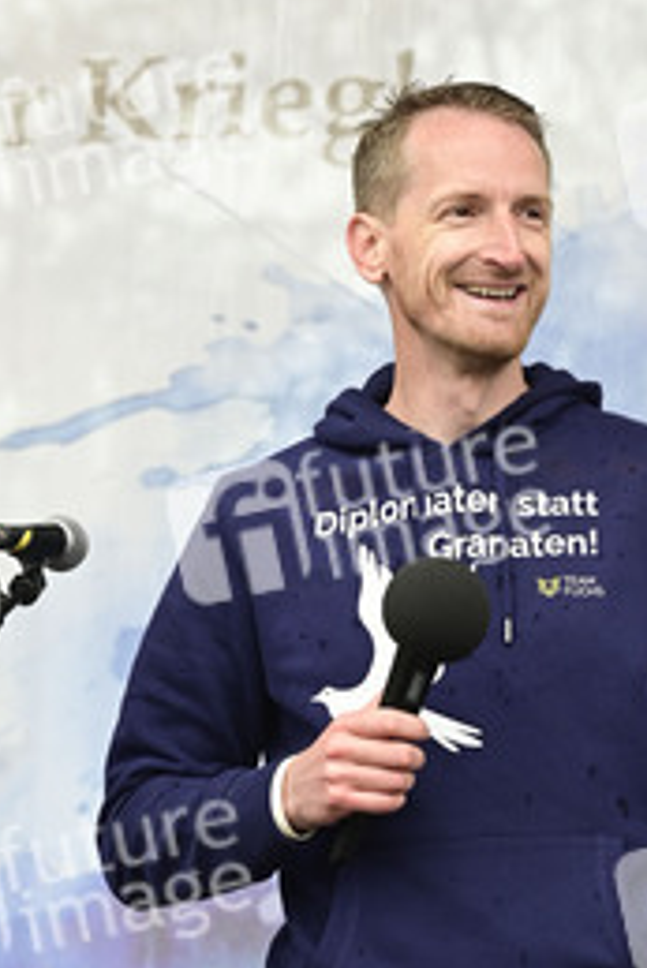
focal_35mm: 185
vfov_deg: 11.1
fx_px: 4980
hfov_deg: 7.4
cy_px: 703
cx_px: 467
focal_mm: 120
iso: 800
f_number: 6.3
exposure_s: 1/160
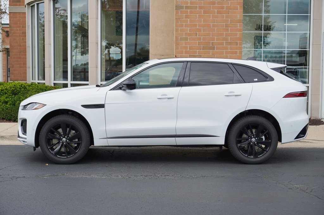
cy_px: 108
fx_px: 539
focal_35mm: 60
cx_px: 162
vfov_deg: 22.6
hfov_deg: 33.4
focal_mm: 40
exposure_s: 1/320
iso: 100
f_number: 8
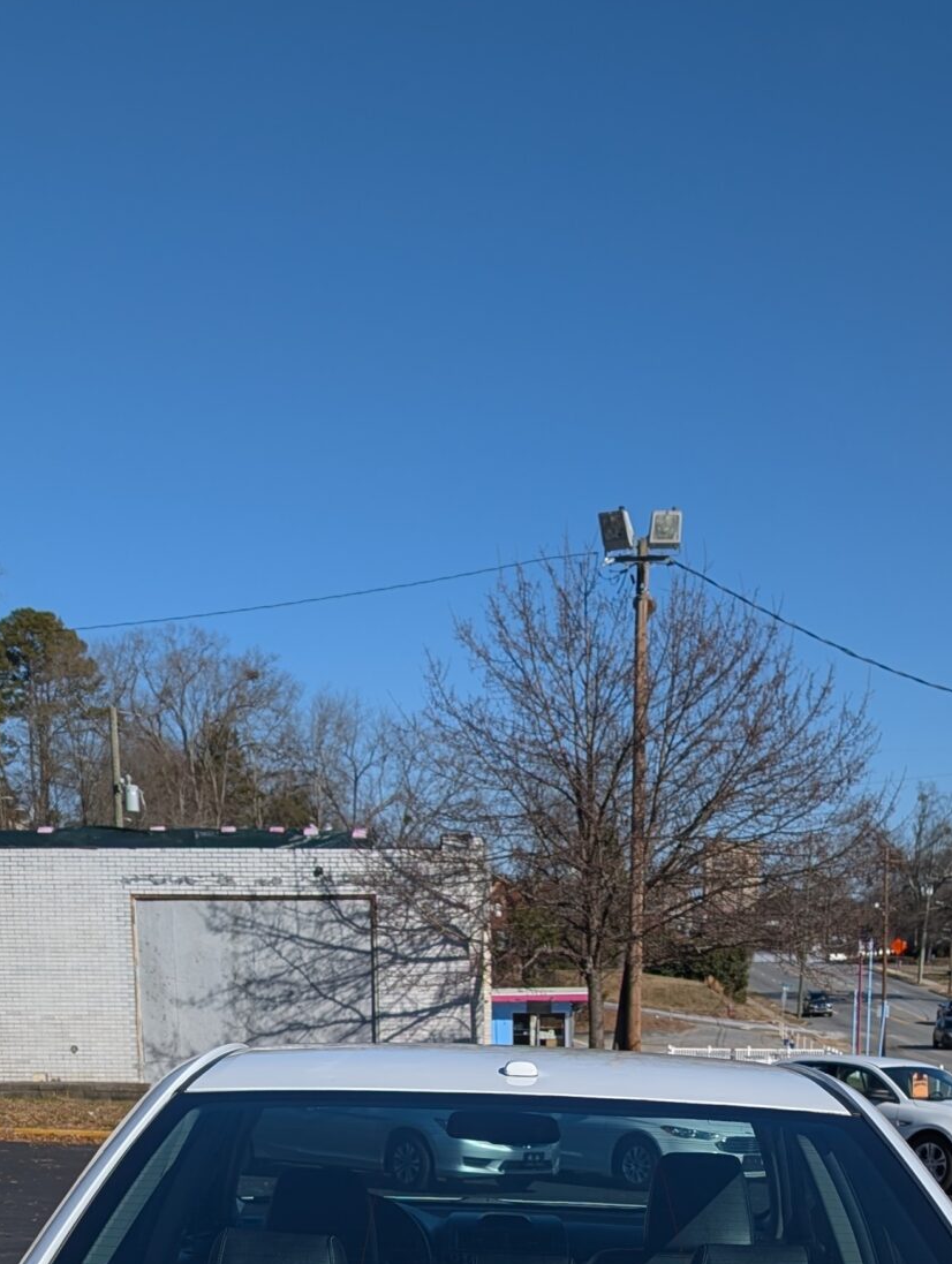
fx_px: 2048
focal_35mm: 56
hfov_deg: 26.1
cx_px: 591
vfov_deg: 30.3
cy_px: 1426
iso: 20
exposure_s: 1/2445
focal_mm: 6.9
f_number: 1.68
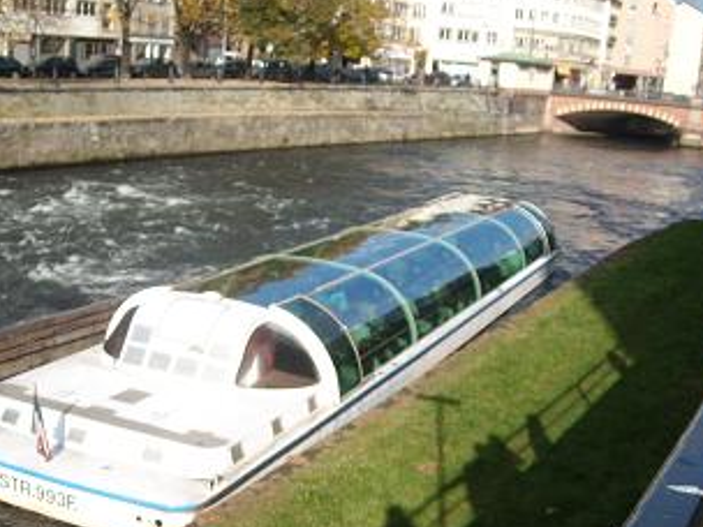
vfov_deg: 29.6
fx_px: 995
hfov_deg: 38.8
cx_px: 304
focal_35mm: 49
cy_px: 316
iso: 64
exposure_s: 1/260
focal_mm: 5.7
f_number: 5.6
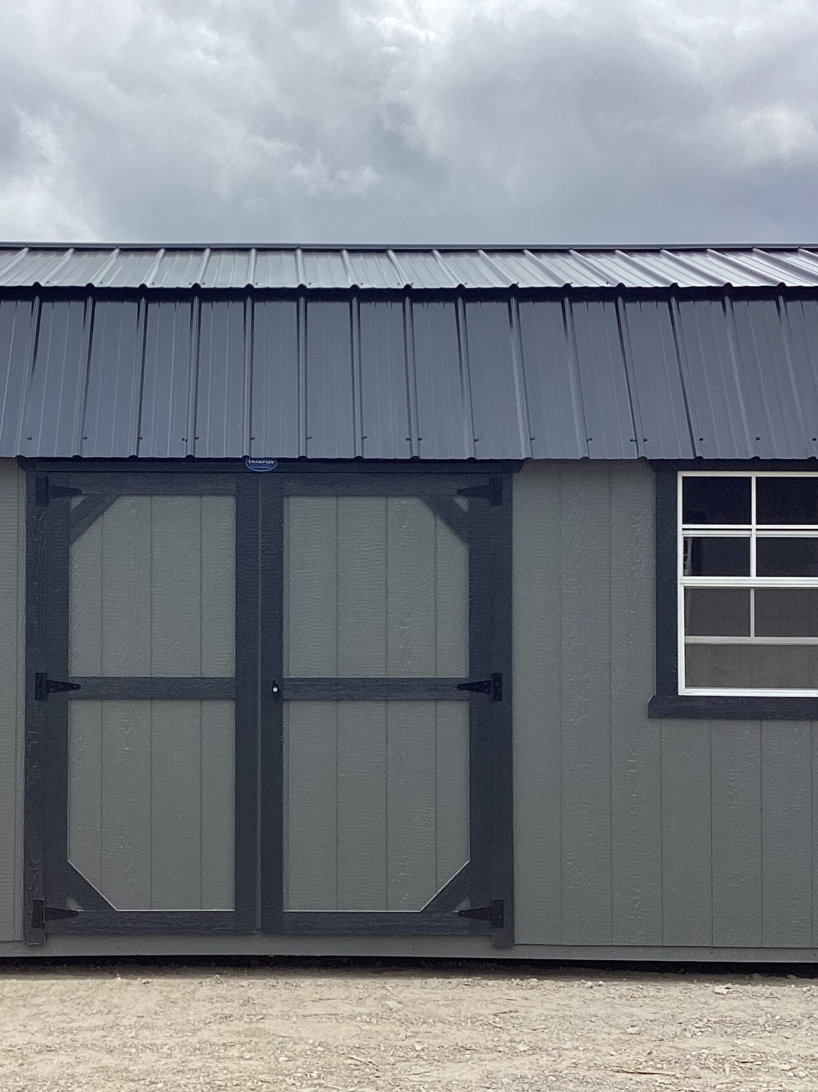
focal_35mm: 47
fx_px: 1481
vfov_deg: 40.4
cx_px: 264
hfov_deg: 30.6
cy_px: 556
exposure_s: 1/1508
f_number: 2.4
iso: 25
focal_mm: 3.3
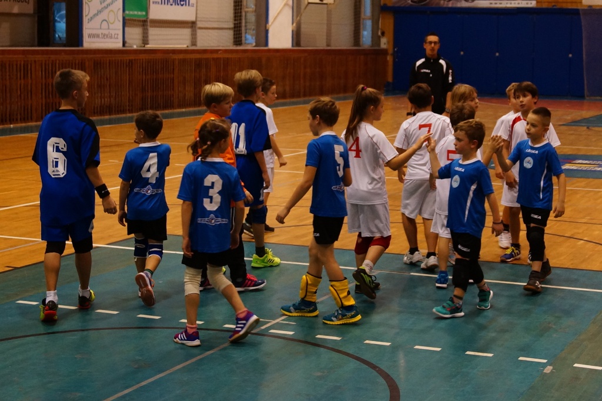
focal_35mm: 42
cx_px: 301
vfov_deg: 31.9
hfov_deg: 46.4
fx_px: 702
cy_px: 200
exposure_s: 1/125
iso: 800
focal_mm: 28
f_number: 4.5
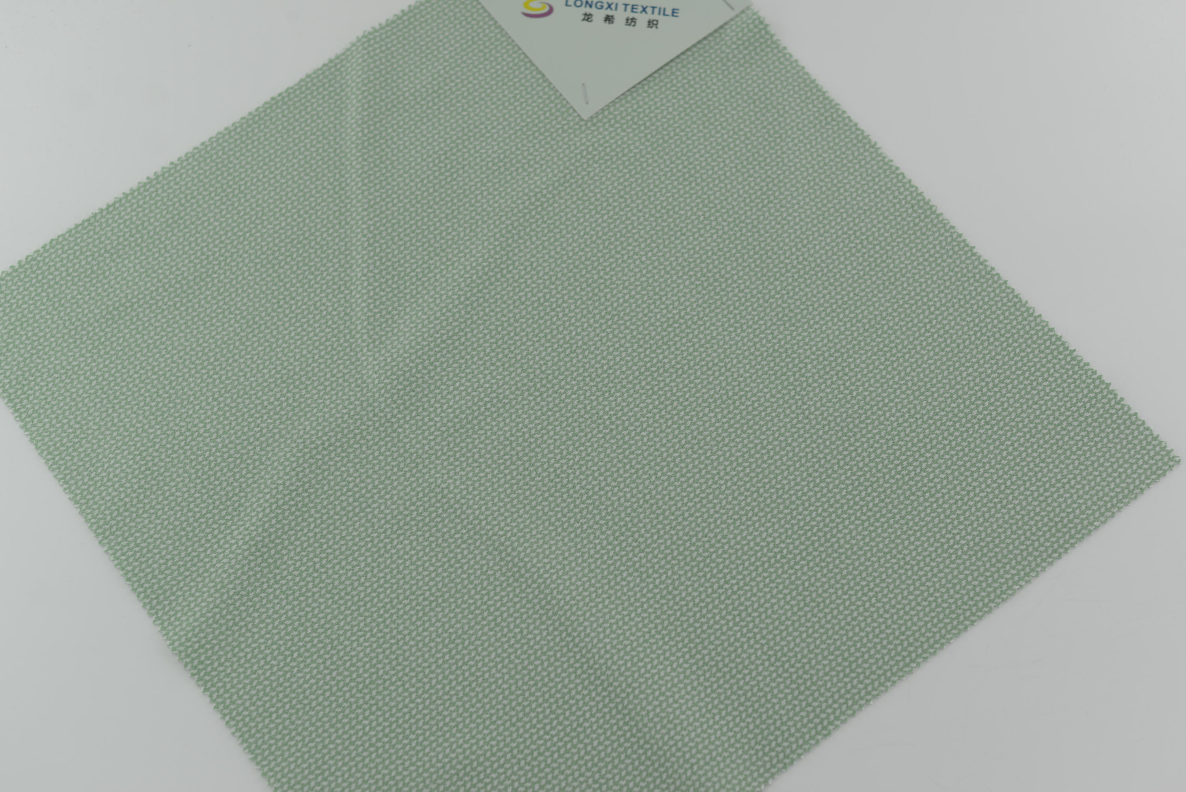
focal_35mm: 50
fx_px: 1648
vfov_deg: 27.0
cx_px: 593
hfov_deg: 39.6
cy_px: 396
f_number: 3.5
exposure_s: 1/320
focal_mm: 50
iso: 100
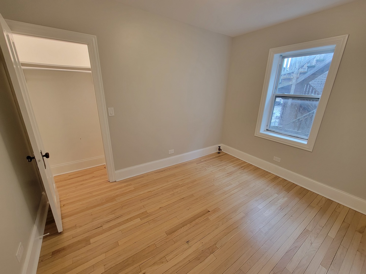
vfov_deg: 89.9
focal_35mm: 13
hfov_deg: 106.2
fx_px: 137
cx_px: 183
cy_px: 137
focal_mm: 2.2
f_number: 2.2
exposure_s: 1/60
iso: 160
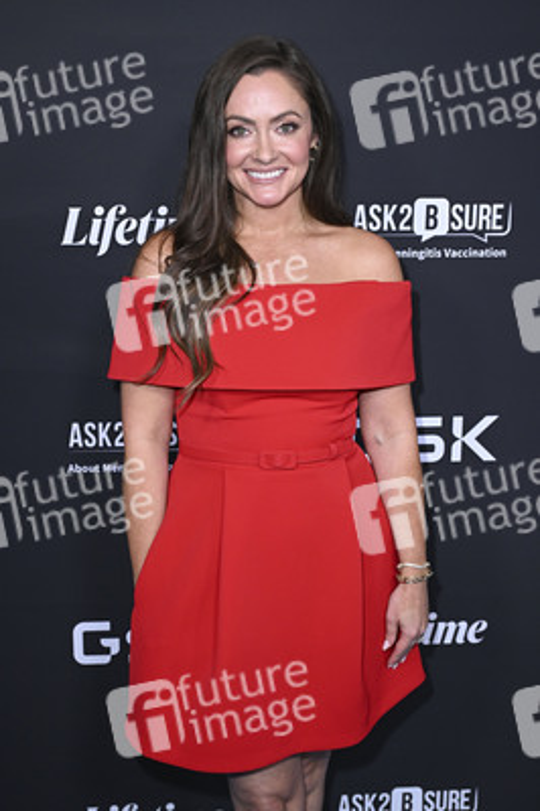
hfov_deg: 29.2
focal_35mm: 46
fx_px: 1037
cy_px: 406
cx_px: 270
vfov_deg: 42.8
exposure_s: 1/200
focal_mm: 46
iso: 1600
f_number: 5.6
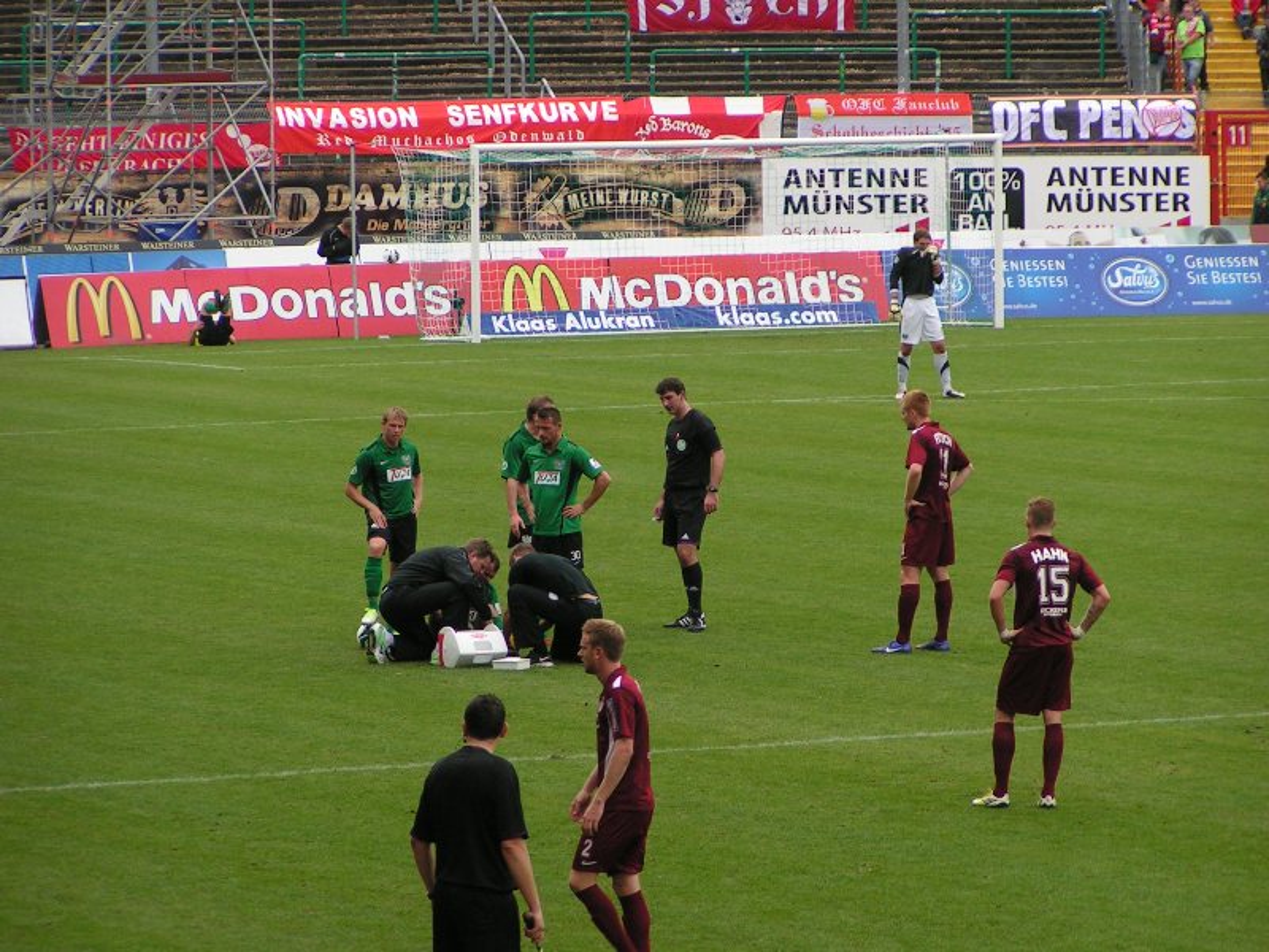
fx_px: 8652
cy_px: 476
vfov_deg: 6.3
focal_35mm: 236
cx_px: 634
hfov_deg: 8.4
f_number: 3.5
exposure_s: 1/250
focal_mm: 36.1
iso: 80
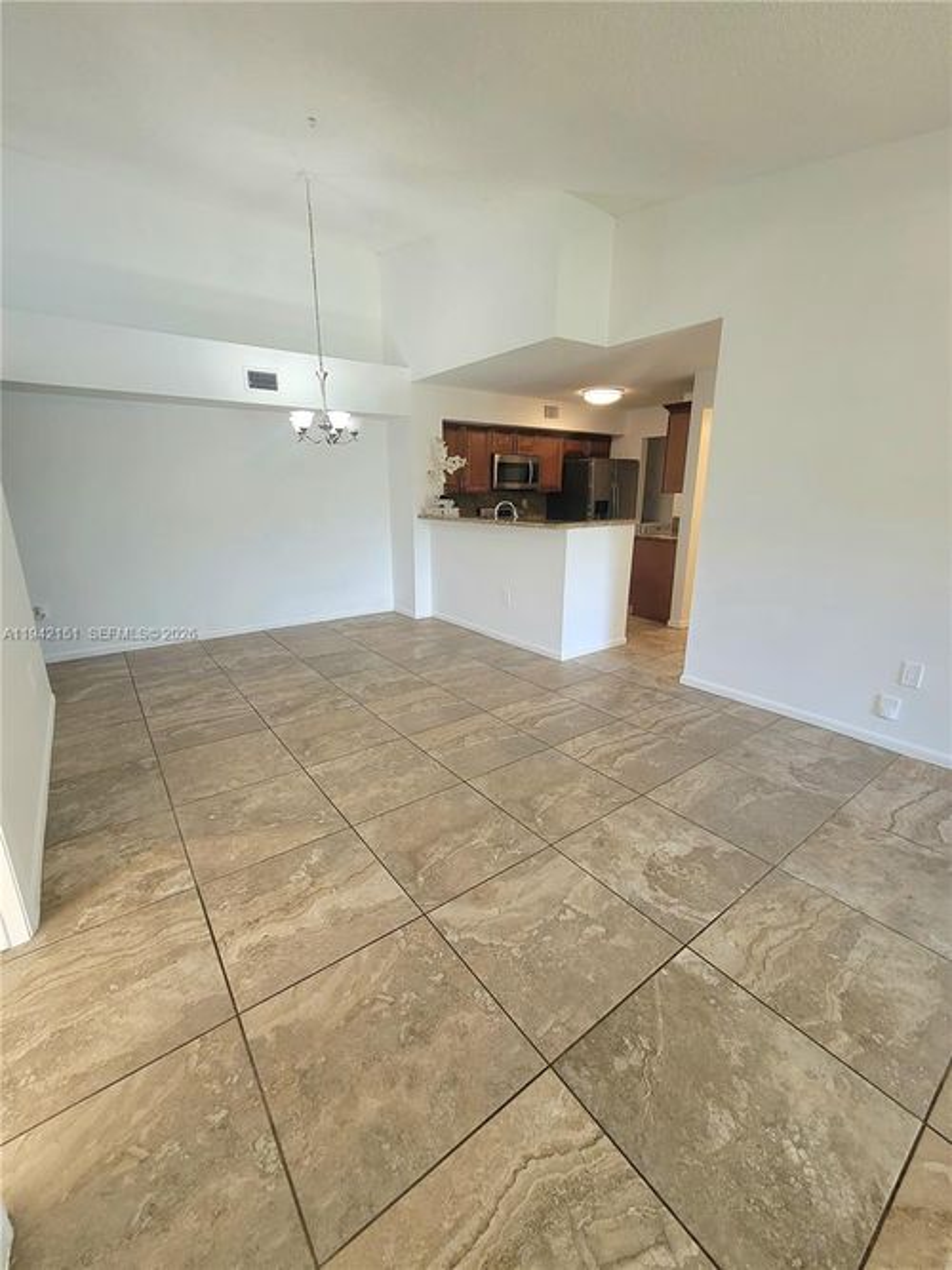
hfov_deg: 89.9
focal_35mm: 13
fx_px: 477
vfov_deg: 106.2
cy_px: 635
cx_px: 476
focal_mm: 2.2
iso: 125
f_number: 2.2
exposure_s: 1/60.2
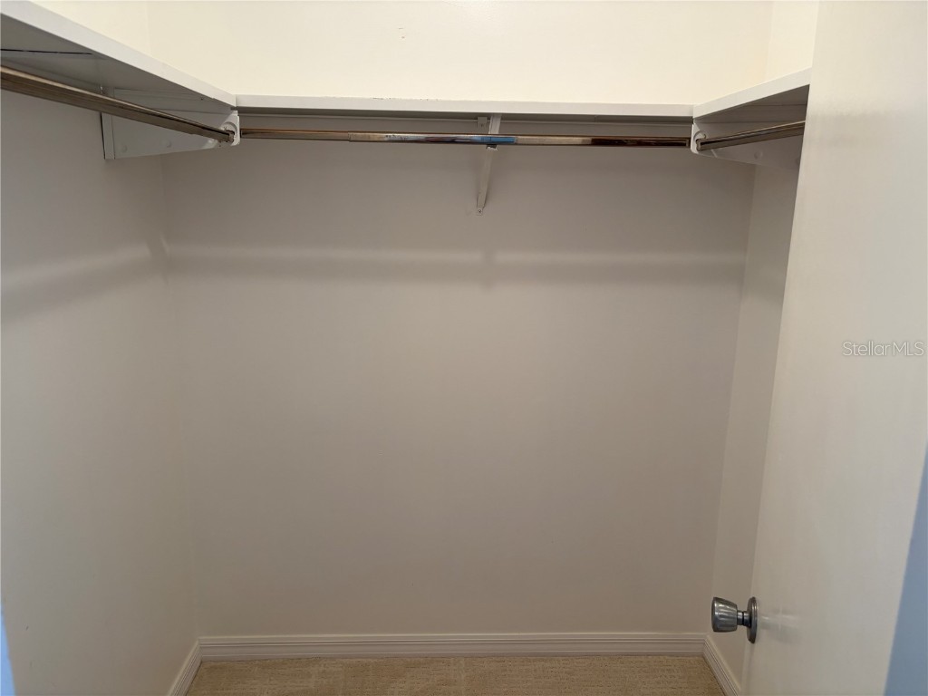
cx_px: 464
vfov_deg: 53.1
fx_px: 697
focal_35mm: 26
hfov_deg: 67.3
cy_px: 348
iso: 80
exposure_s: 1/60
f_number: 1.6
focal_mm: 5.96
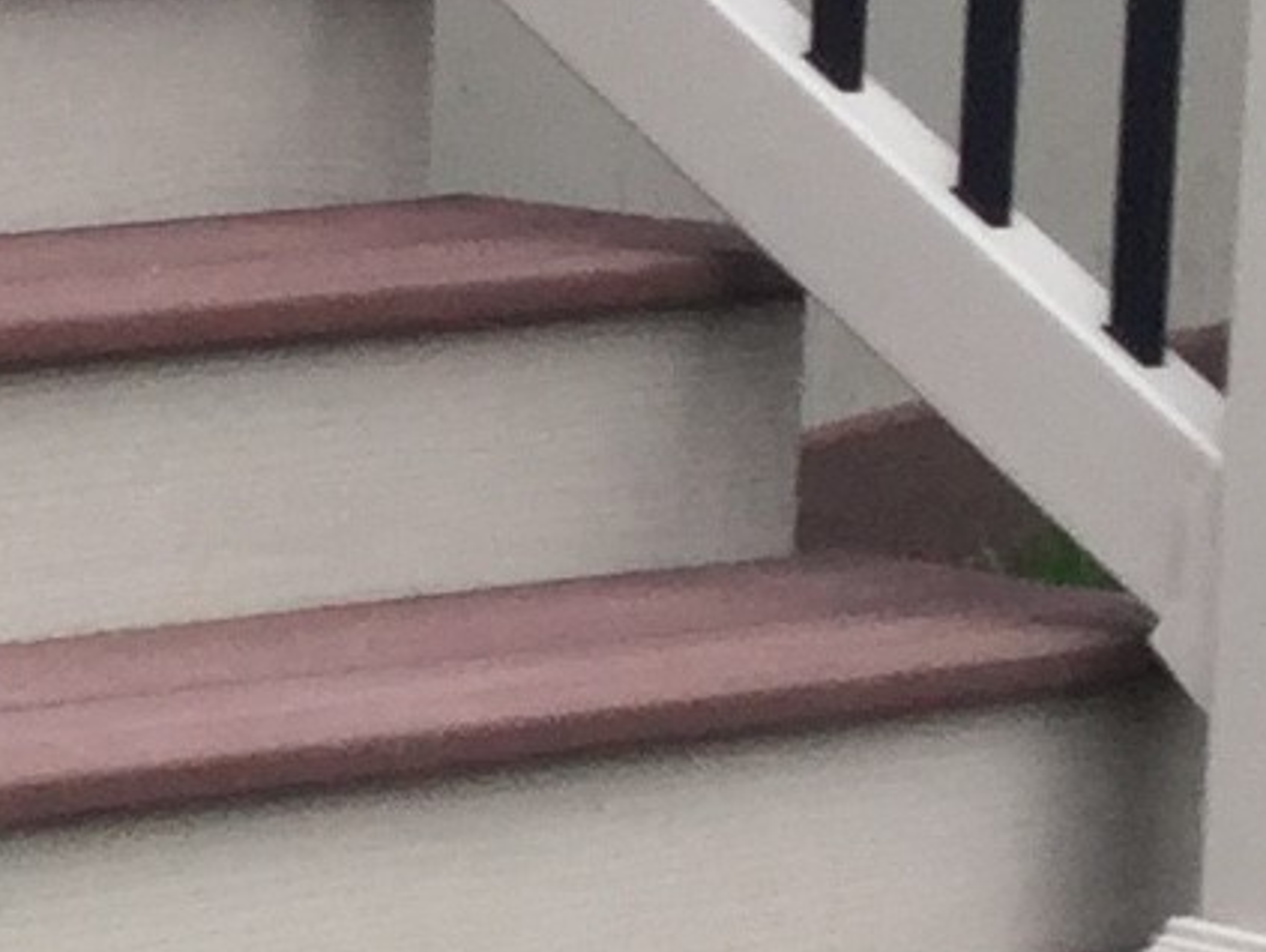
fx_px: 8748
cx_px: -1808
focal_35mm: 239
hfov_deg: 7.7
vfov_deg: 6.2
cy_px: 192
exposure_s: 1/120
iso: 32
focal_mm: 3.3
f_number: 2.4
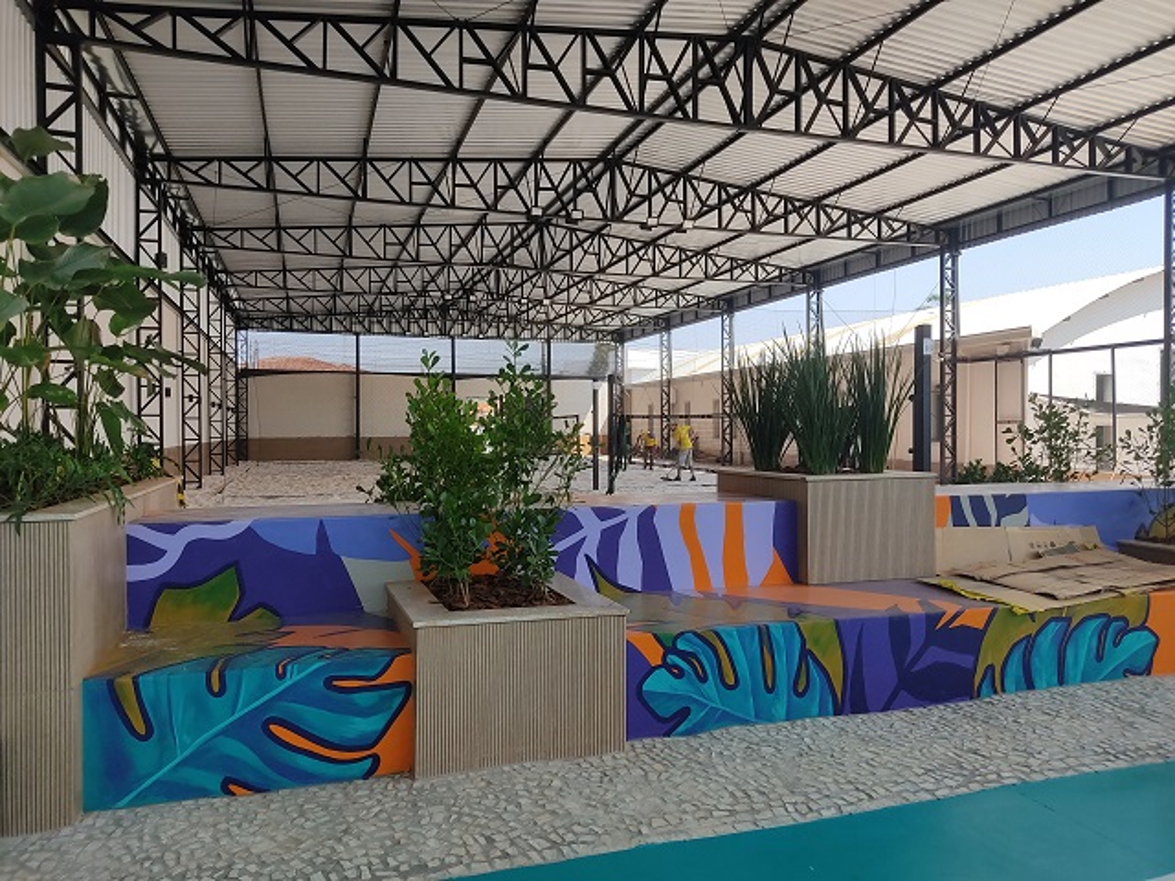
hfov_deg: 67.3
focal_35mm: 26
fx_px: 883
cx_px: 588
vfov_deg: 53.1
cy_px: 440
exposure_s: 1/564
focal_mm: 4.74
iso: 100
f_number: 1.79
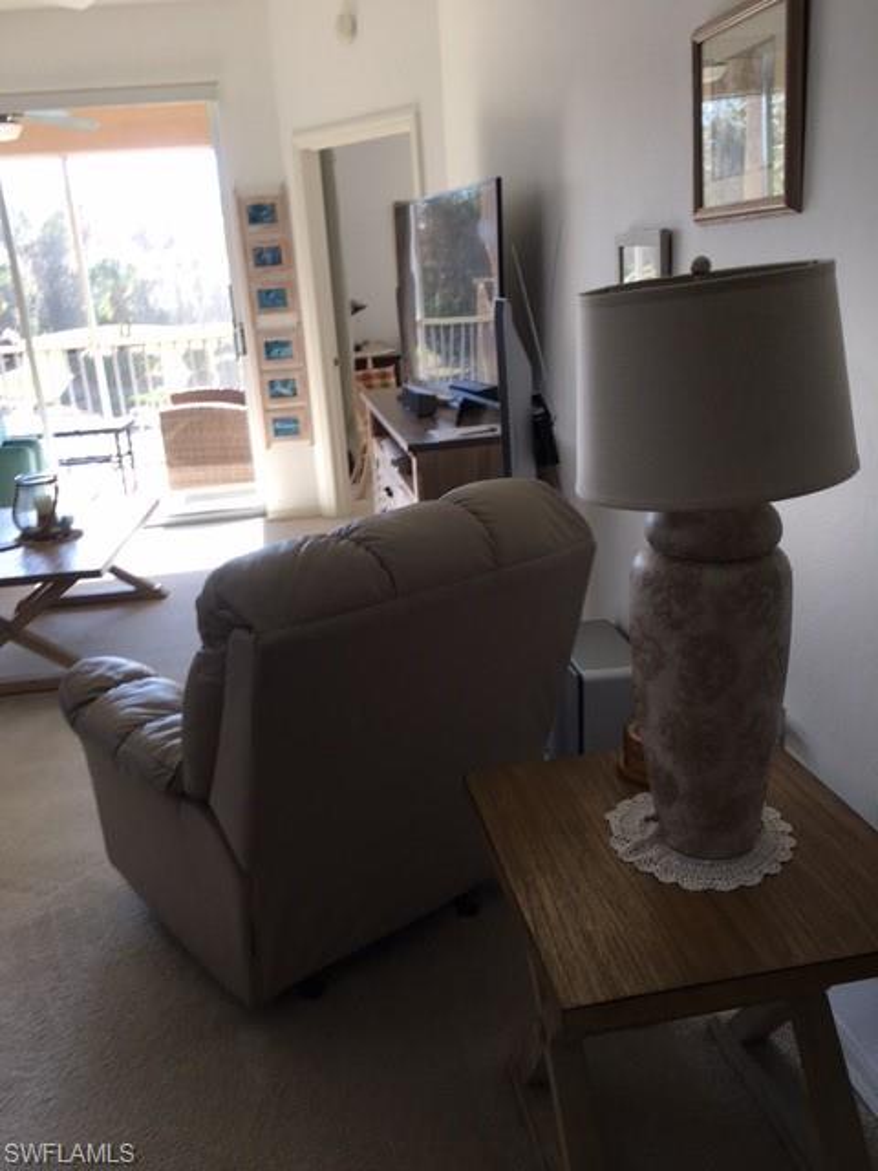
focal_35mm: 29
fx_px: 981
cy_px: 586
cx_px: 439
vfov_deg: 61.7
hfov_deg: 48.2
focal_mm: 4.15
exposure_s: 1/60
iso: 25
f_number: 2.2
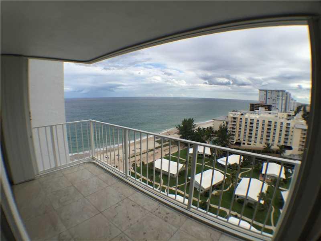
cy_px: 120
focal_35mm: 29
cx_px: 160
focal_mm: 4.15
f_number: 2.2
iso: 32
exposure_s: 1/1647
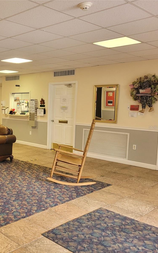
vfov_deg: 52.7
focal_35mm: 37
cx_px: -1
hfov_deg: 31.7
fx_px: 255
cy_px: 127
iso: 250
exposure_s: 1/119
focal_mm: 5.4
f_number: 1.8
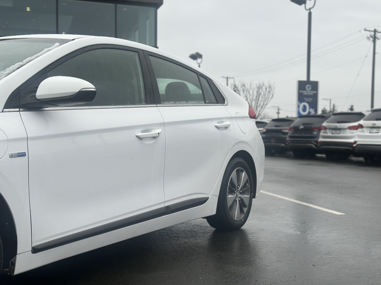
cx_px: 190
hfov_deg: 39.7
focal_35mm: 48
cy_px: 142
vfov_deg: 30.3
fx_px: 528
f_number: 1.78
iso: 80
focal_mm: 6.86
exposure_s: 1/823
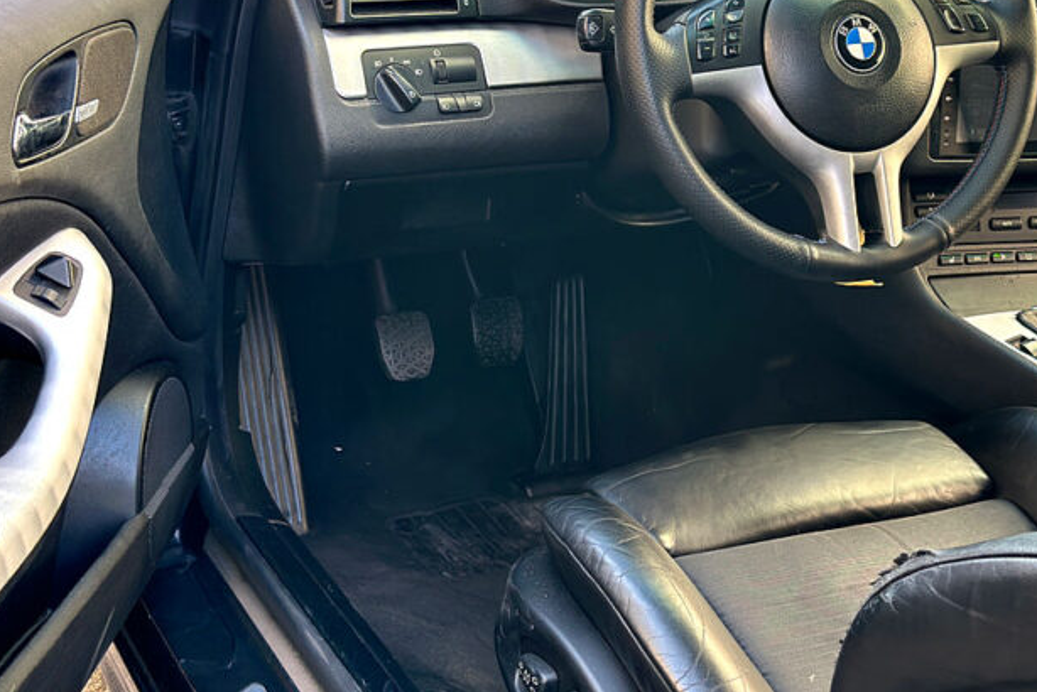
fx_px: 1873
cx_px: 574
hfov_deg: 30.9
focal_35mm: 65
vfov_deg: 20.9
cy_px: 253
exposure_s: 1/121
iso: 80
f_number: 1.78
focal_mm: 6.86
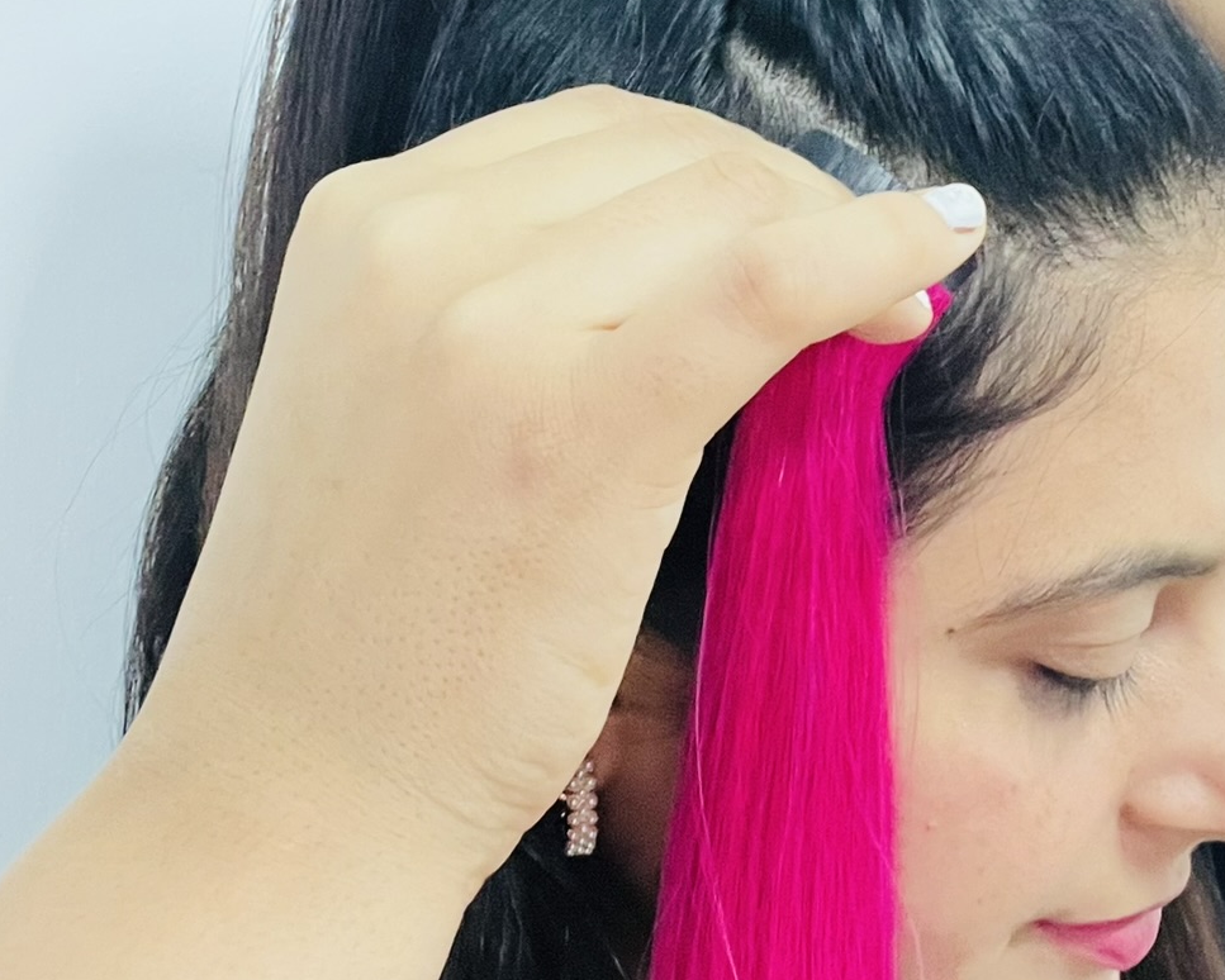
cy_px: 72
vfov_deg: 23.8
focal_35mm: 62
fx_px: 2248
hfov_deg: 30.3
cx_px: 806
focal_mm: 2.71
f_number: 2.2
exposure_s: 1/25
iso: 500
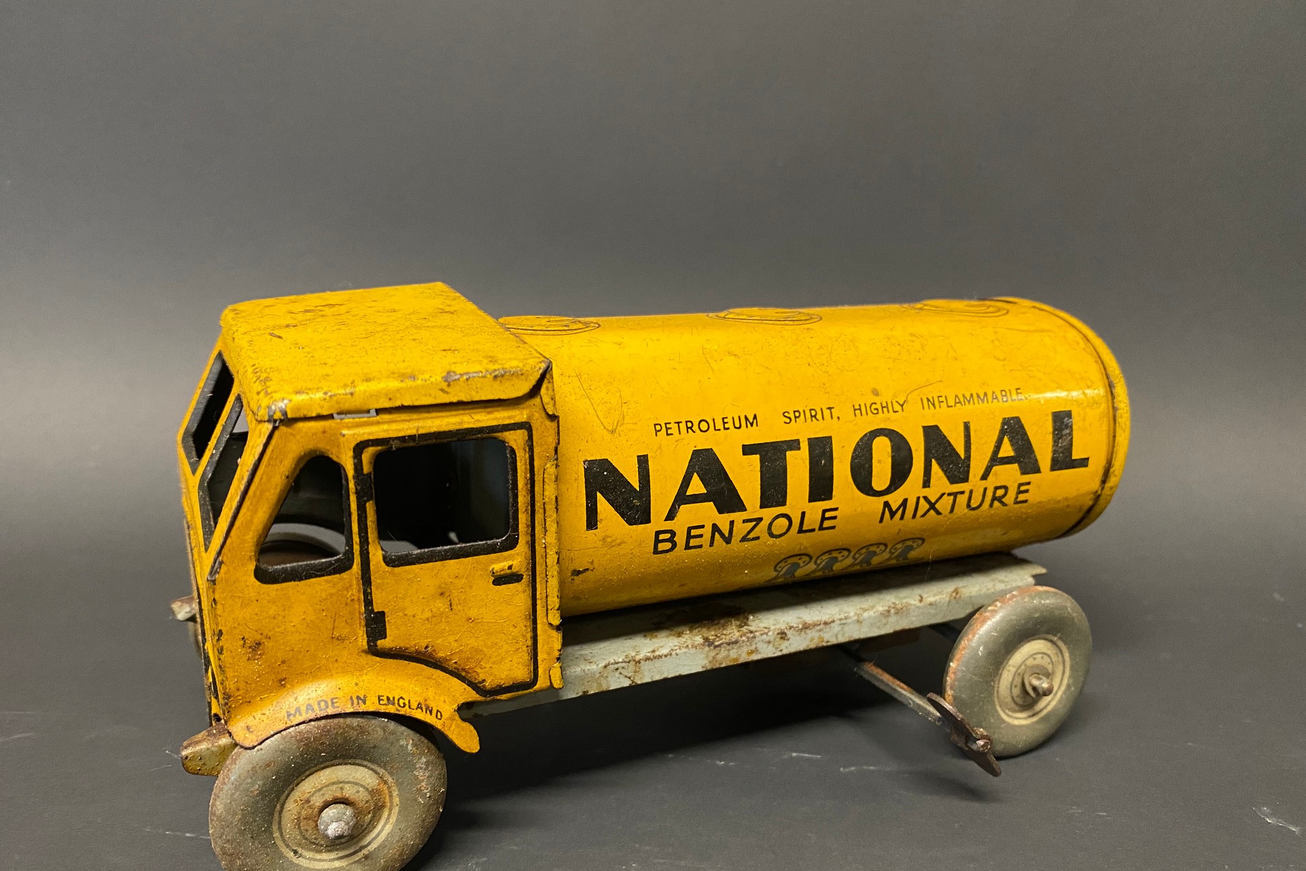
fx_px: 1016
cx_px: 646
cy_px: 503
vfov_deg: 46.2
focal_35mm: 28
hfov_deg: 65.5
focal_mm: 4.25
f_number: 1.8
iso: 400
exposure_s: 1/50
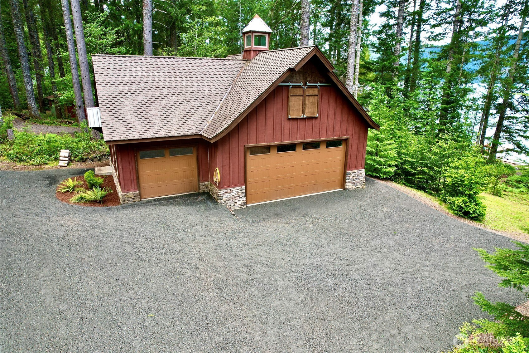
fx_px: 323
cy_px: 176
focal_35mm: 22
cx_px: 264
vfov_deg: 57.2
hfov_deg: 78.6
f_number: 2.8
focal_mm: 8.38
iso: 100
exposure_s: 1/200
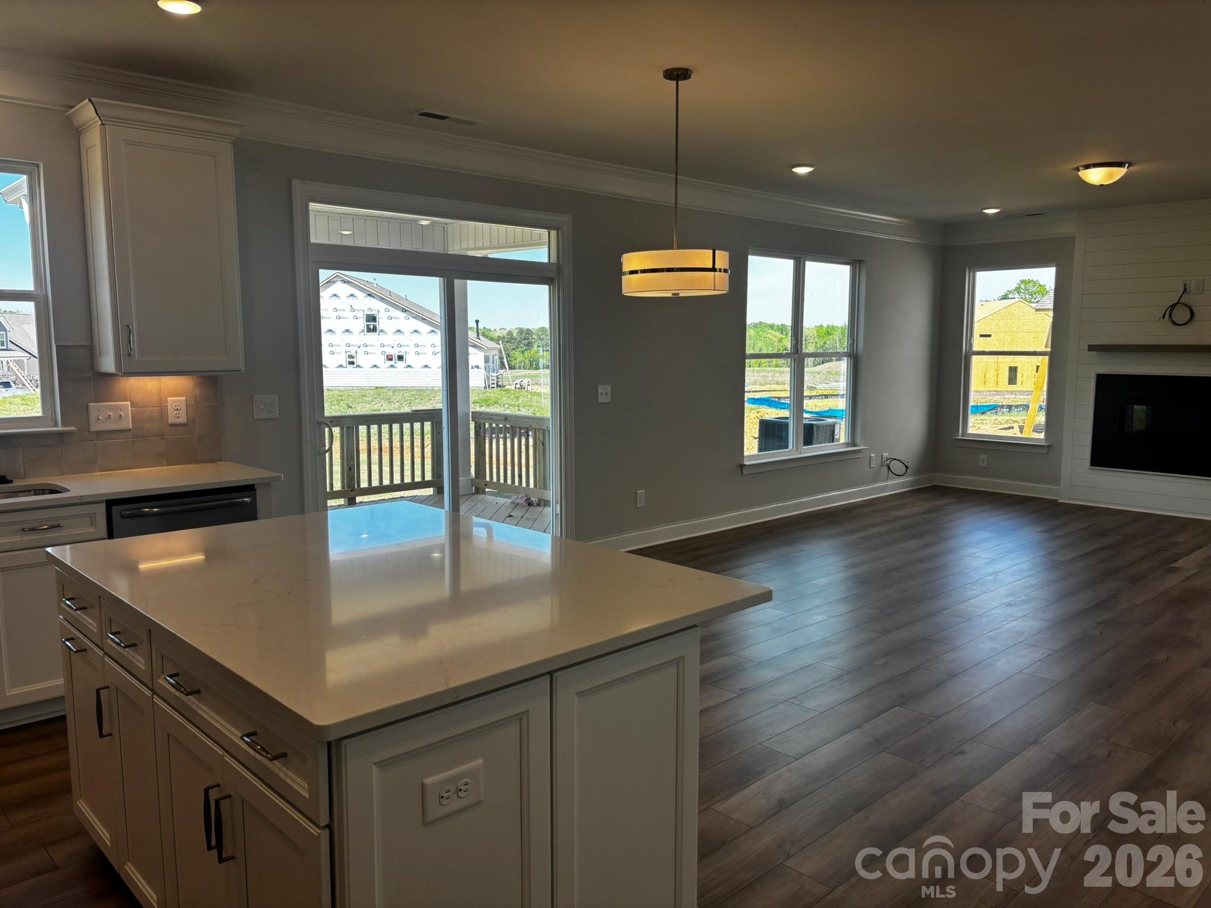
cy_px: 454
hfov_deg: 67.3
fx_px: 910
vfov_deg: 53.1
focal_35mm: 26
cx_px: 606
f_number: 1.6
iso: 50
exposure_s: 1/356
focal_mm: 5.96
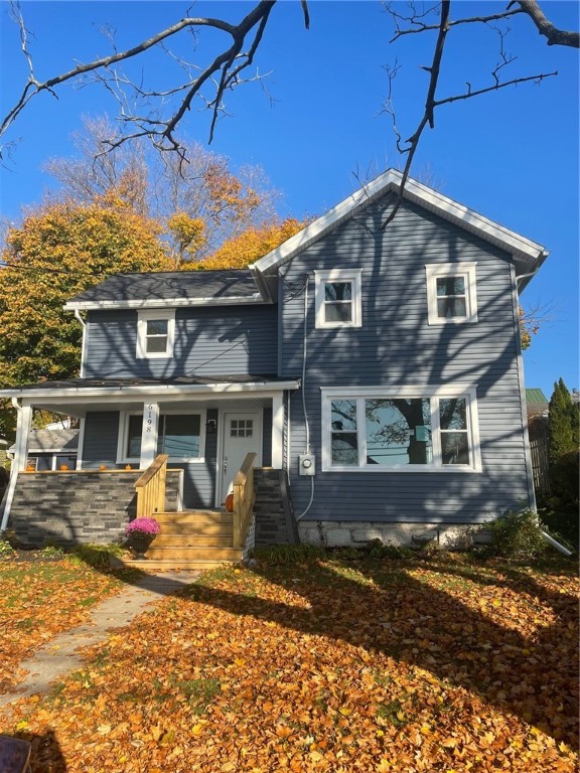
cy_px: 386
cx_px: 290
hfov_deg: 53.1
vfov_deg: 67.3
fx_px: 581
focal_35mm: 26
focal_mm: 4.2
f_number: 1.6
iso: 32
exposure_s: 1/1887
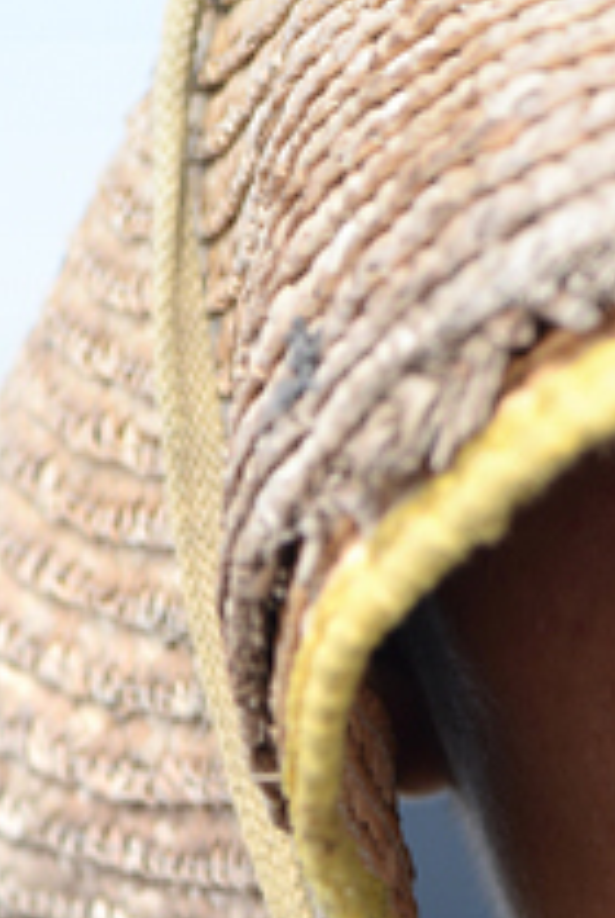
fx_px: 15017
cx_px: 1138
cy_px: 839
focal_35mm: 588
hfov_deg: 2.3
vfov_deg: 3.5
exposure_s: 1/400
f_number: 4
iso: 100
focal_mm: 120
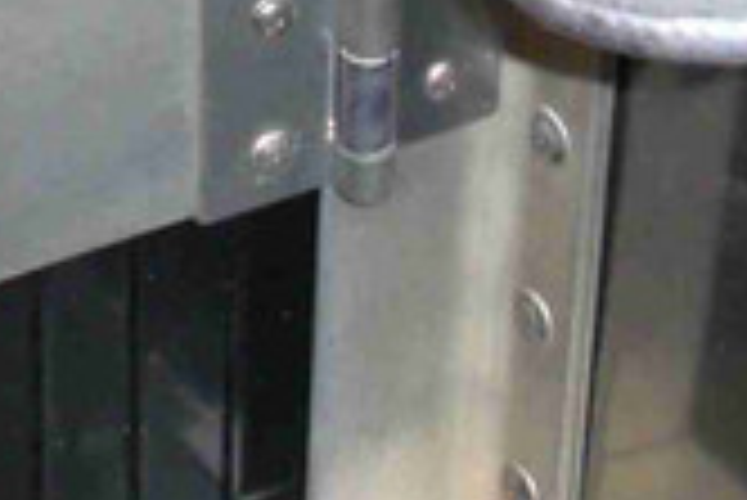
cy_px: -806
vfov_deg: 5.5
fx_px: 4984
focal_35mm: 240
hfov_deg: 8.4
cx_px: -295
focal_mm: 6.3
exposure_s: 1/60
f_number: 2.8
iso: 200
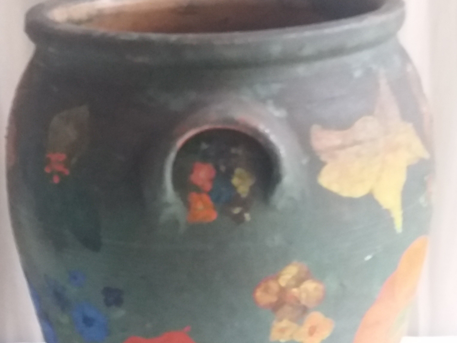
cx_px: 225
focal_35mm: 38
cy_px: 259
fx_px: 502
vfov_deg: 36.8
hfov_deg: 49.0
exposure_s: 1/17
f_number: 1.9
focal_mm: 3.7
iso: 320
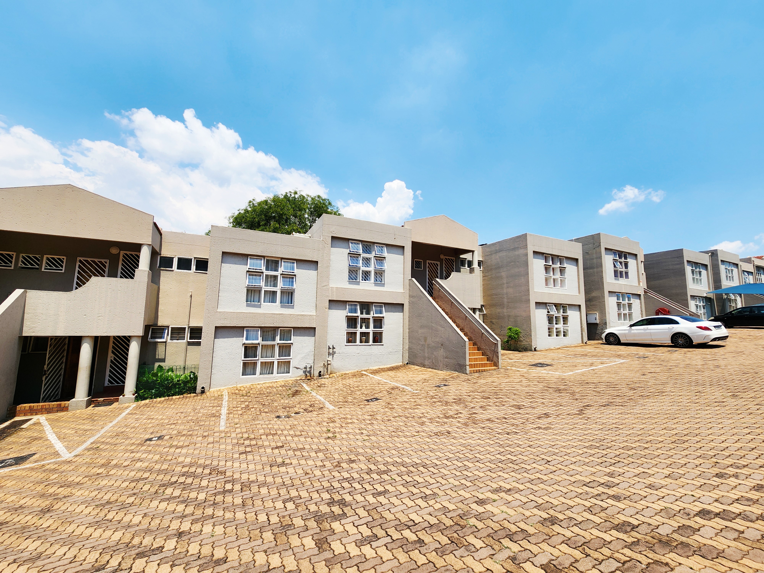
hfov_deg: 106.2
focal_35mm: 13
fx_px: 287
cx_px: 382
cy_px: 286
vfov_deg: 89.9
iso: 50
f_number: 2.2
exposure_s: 1/3333
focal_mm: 2.2
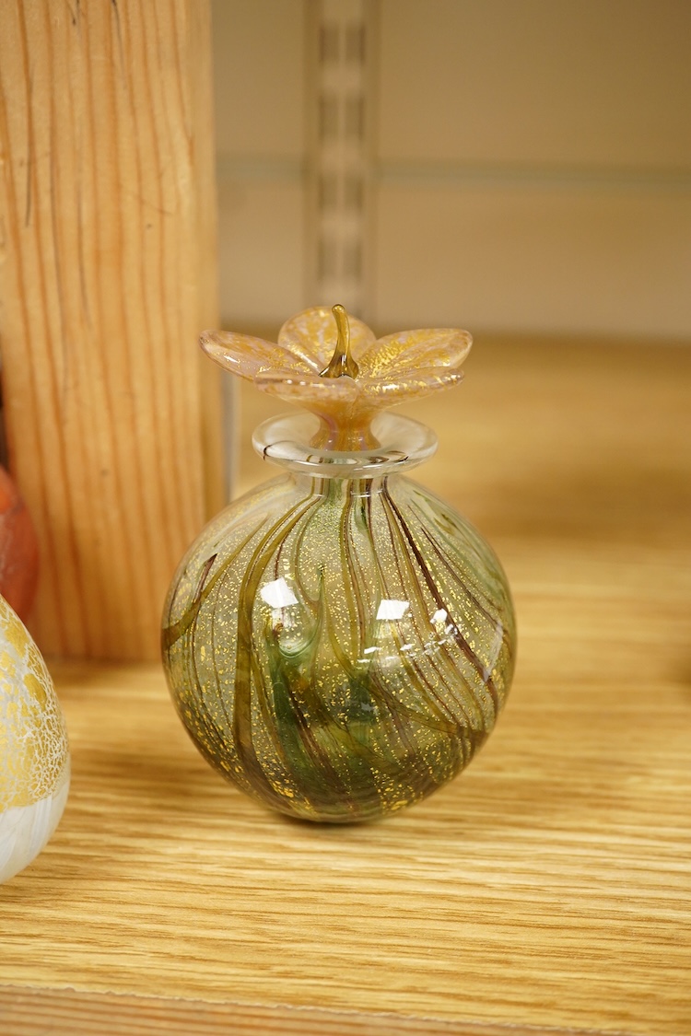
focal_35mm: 45
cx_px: 346
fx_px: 1296
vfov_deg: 43.6
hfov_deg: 29.9
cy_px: 518
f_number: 7.1
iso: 2000
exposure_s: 1/125
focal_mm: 30
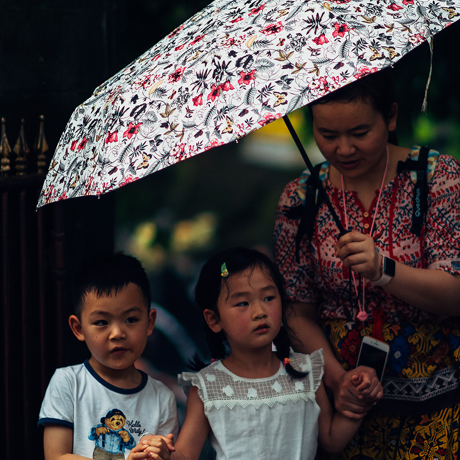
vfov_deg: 11.5
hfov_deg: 11.5
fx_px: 2285
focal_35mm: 152
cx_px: 350
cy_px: 306
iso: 400
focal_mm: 85
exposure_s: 1/640
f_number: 1.4
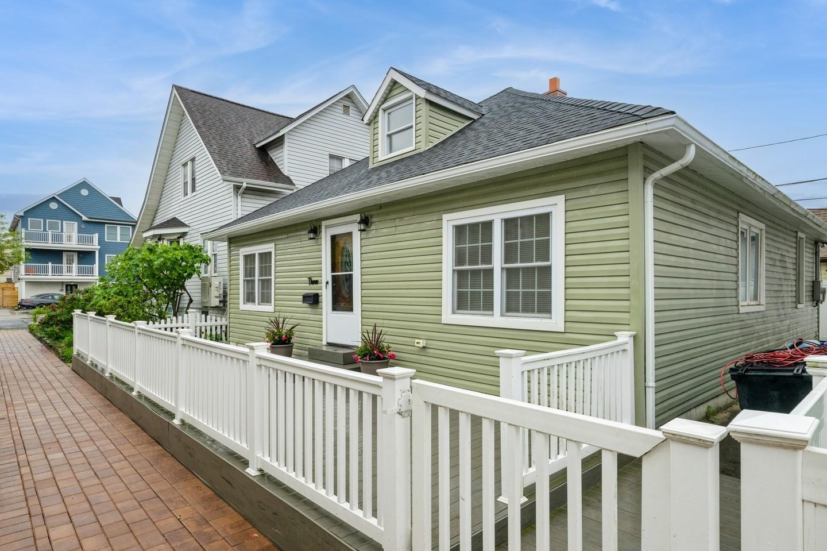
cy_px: 291
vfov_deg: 60.5
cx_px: 400
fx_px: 472
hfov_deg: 82.4
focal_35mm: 21
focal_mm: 18.5
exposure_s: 1/320
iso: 400
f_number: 11
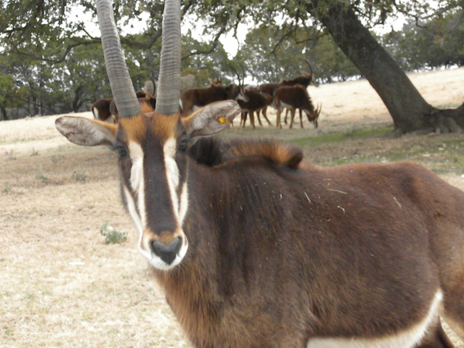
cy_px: 174
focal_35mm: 85
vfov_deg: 17.4
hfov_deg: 23.0
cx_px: 232
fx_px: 1139
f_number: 14
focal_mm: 15
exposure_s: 1/66.3
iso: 640
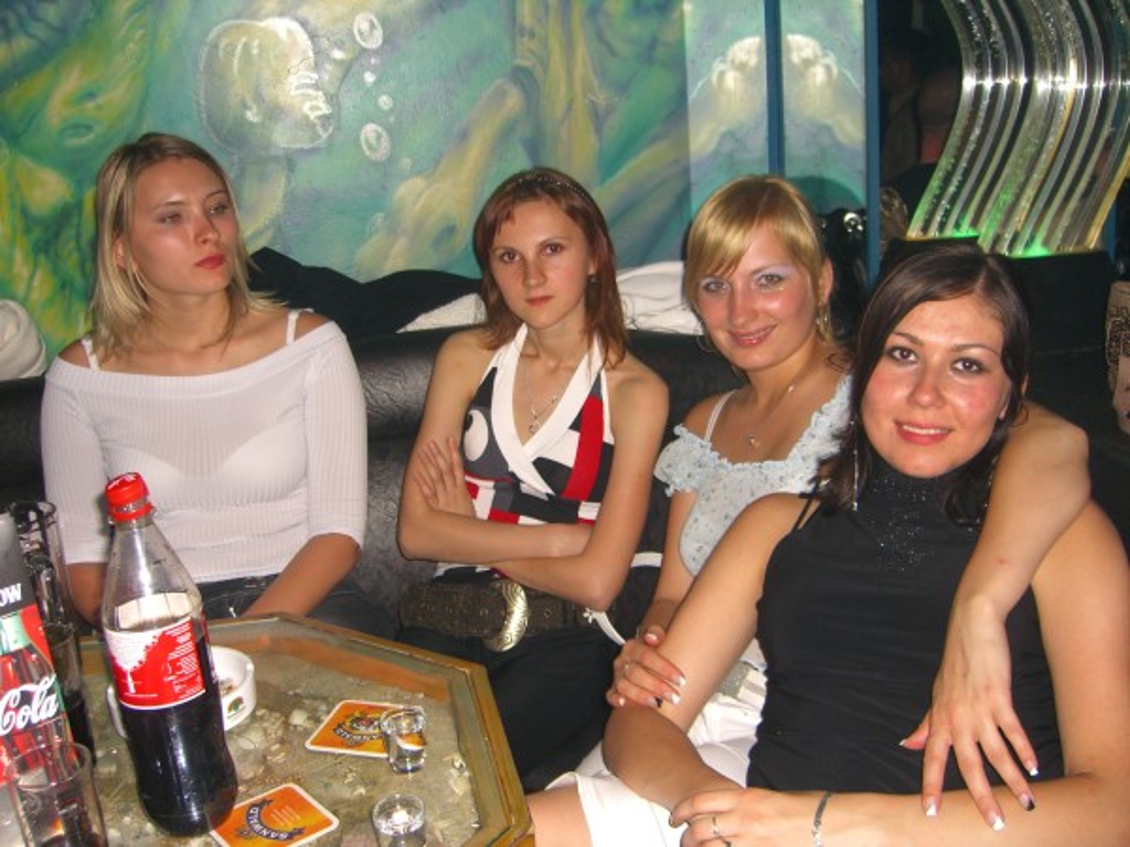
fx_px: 1240
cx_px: 565
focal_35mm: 38
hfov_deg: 49.0
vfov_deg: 37.7
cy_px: 424
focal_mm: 7.9
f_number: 2.8
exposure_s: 1/60
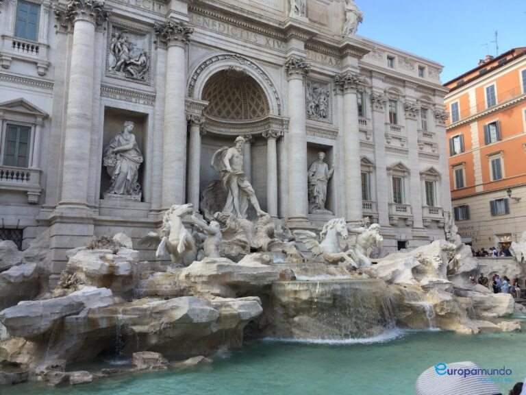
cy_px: 198
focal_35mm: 29
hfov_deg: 61.7
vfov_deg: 48.2
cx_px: 263
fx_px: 441
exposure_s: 1/430
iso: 32
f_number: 2.2
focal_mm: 4.15
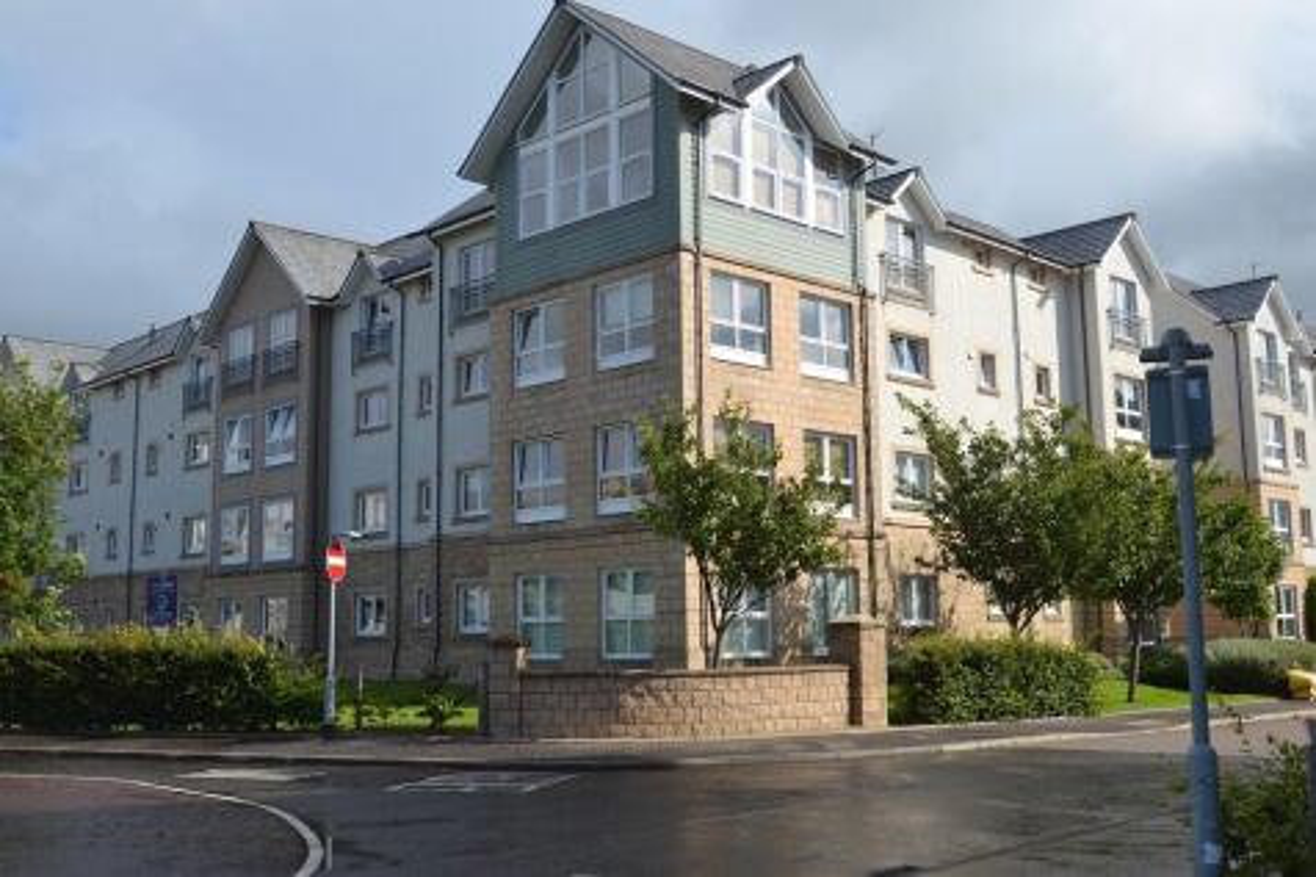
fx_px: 1315
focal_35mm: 36
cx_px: 658
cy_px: 438
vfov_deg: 36.8
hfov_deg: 53.1
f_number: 7.1
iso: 100
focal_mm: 24
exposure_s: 1/200
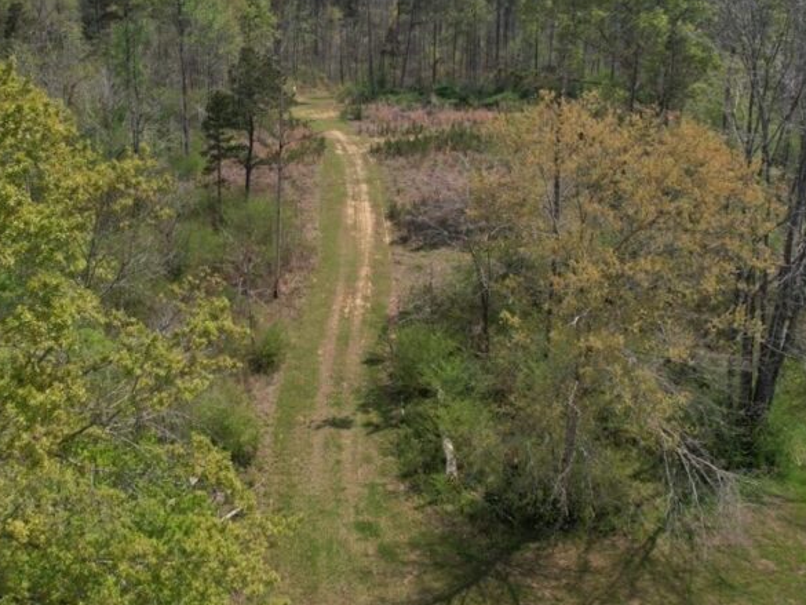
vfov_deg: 38.0
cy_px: 172
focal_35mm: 37
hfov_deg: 49.7
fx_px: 862
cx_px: 311
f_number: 2.8
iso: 140
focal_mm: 8.38
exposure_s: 1/3000
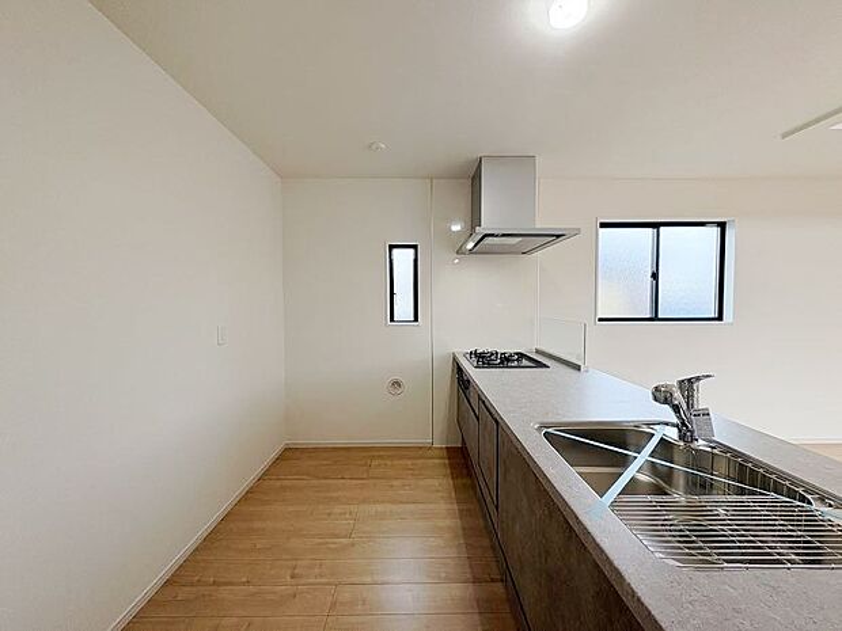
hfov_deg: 102.1
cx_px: 421
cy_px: 316
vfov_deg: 85.7
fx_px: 341
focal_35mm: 14
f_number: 2.2
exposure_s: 1/99
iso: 125
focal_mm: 2.22
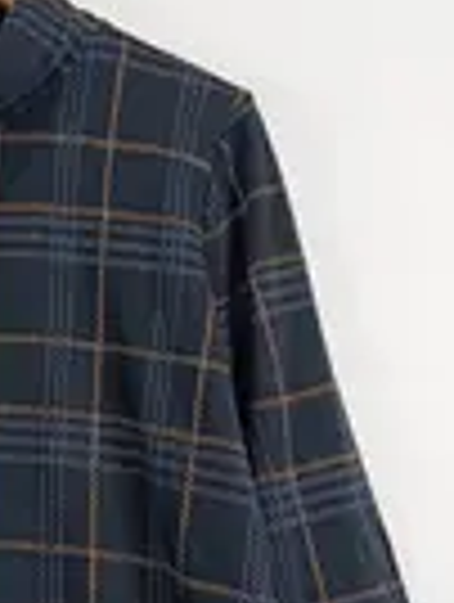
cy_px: 378
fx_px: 1447
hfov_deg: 17.0
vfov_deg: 23.5
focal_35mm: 83
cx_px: -103
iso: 83
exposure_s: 1/50
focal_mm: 4.22
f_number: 1.8
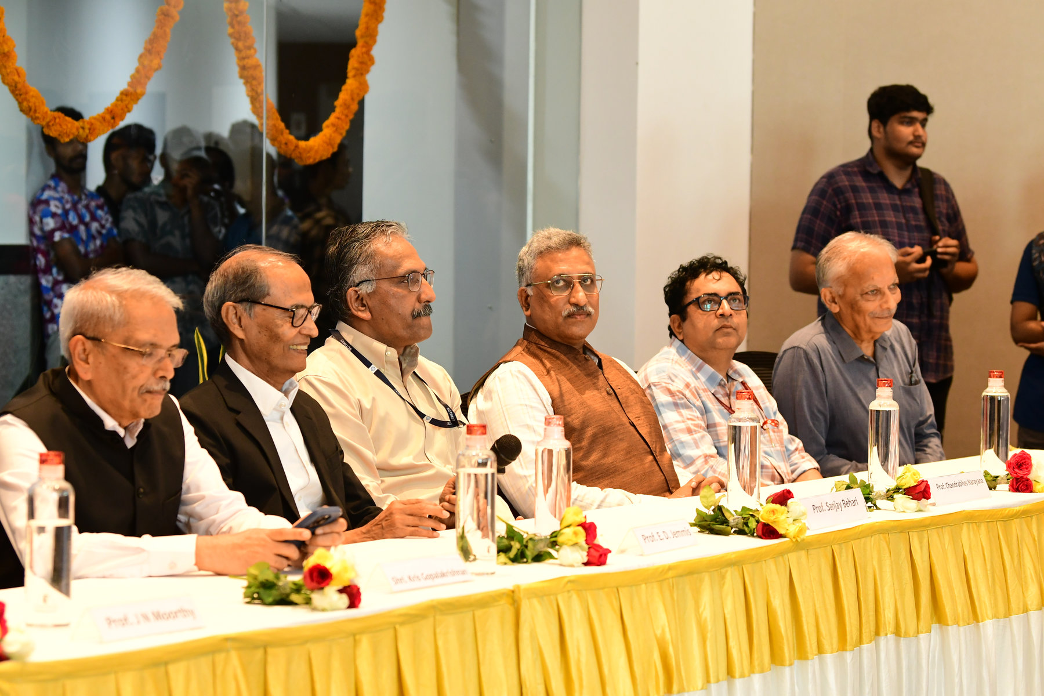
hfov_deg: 19.5
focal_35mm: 105
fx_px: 3045
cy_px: 348
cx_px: 522
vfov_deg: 13.0
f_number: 4
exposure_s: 1/100
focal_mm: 70
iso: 1600
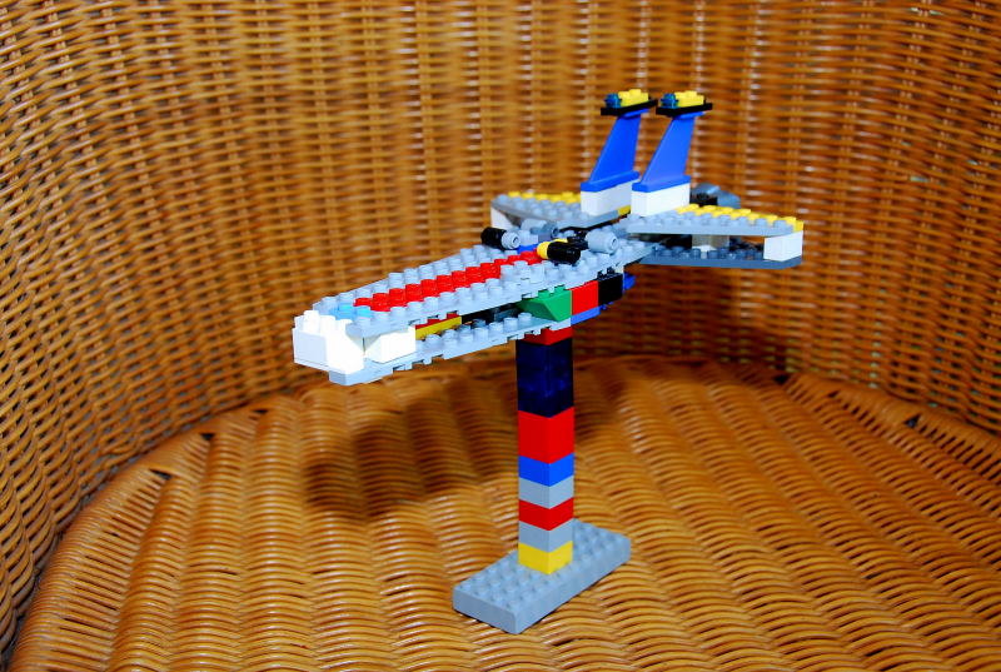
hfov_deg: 41.0
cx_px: 500
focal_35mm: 48
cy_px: 336
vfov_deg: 28.2
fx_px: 1337
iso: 800
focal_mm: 32
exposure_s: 1/60
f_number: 7.1
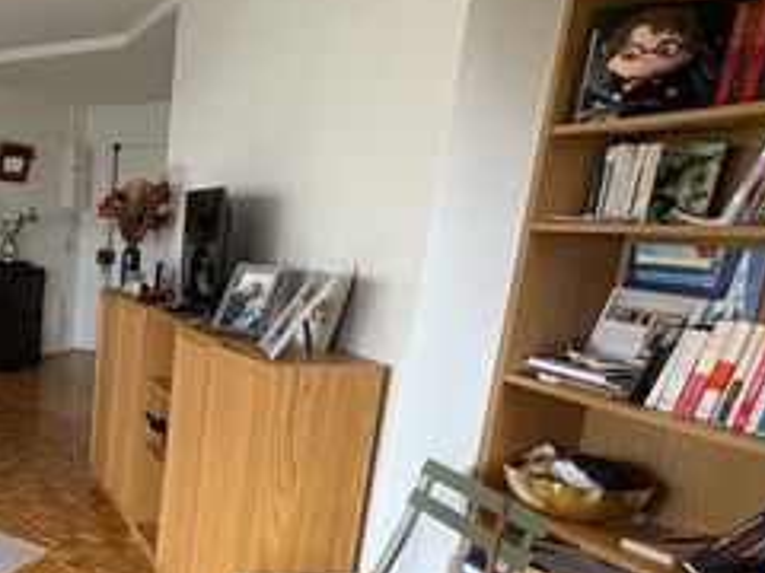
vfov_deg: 39.8
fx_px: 773
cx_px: -19
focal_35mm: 35
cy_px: 414
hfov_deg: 44.0
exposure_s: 1/60
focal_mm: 2.22
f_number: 2.2
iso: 320
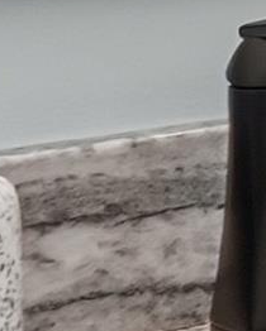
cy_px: -183
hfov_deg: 5.9
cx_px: 1376
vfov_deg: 10.8
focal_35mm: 172
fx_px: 1691
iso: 250
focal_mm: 16
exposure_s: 1/50
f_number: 9
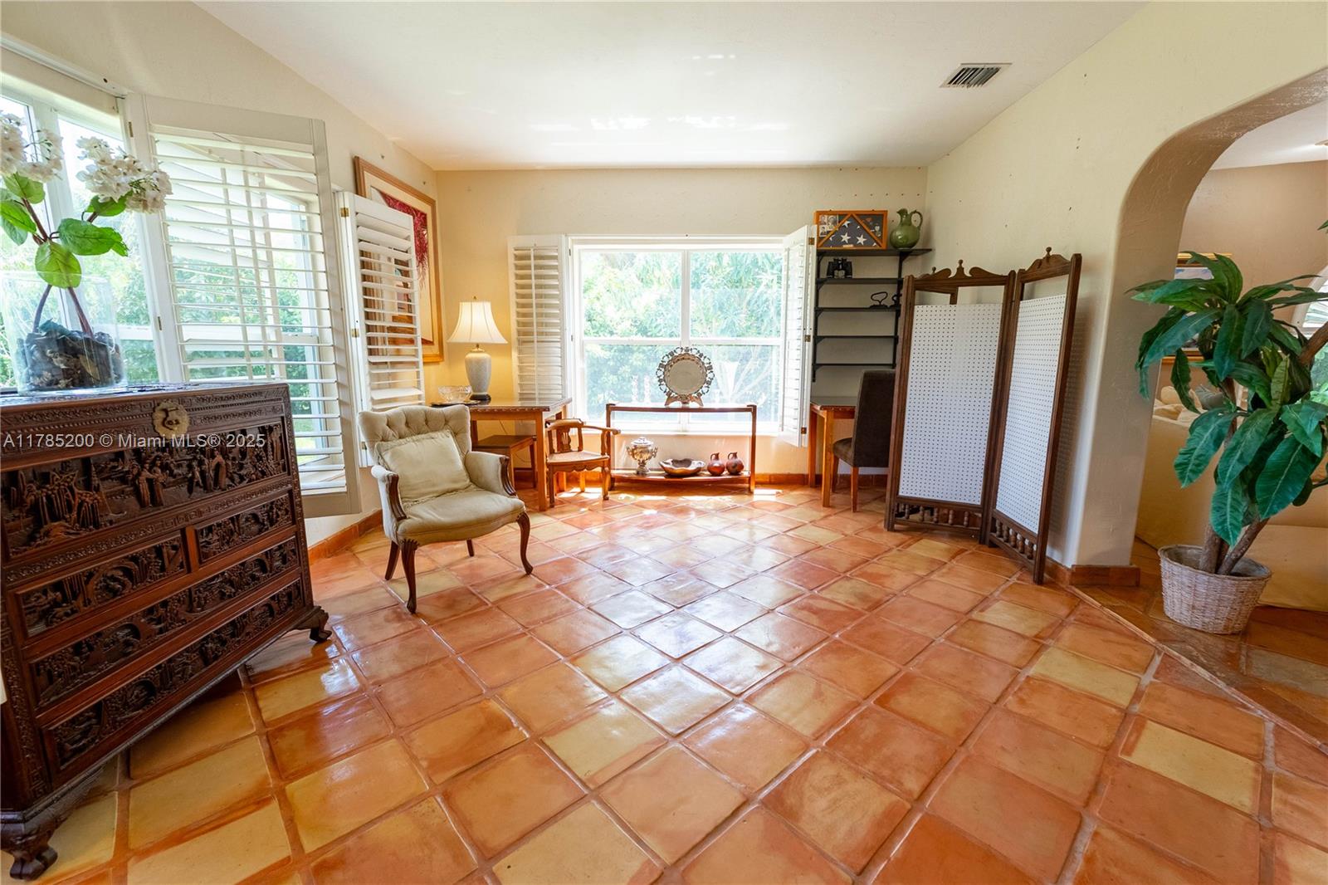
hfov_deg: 100.4
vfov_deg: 77.3
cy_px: 442
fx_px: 553
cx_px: 664
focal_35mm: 15
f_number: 4.5
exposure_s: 1/640
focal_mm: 10
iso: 1000
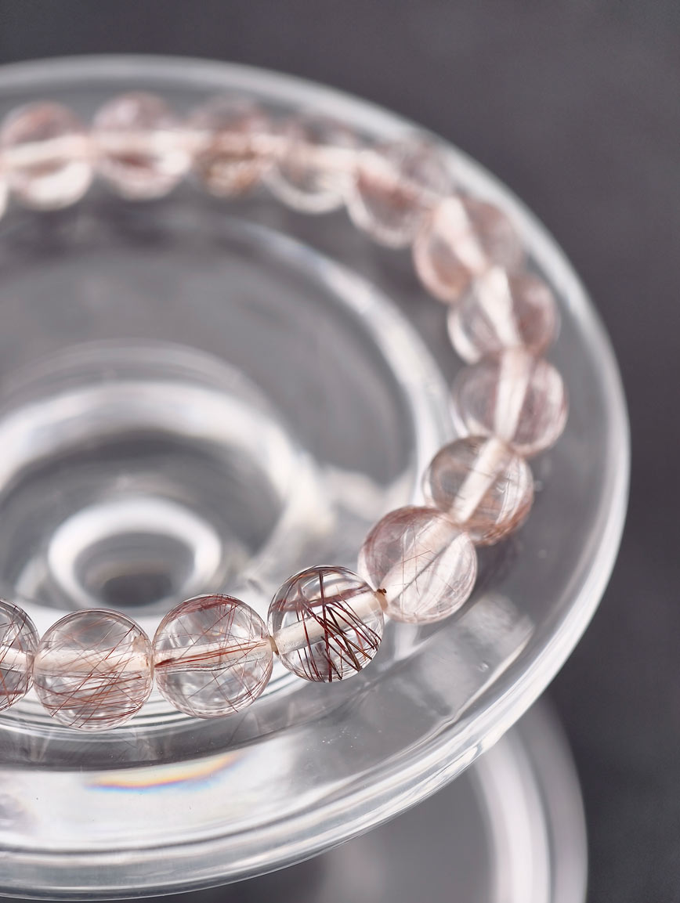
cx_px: 340
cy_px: 452
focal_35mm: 85
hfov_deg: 17.4
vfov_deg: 23.0
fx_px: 2221
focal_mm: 22.48
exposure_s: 1/160
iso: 125
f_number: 2.67
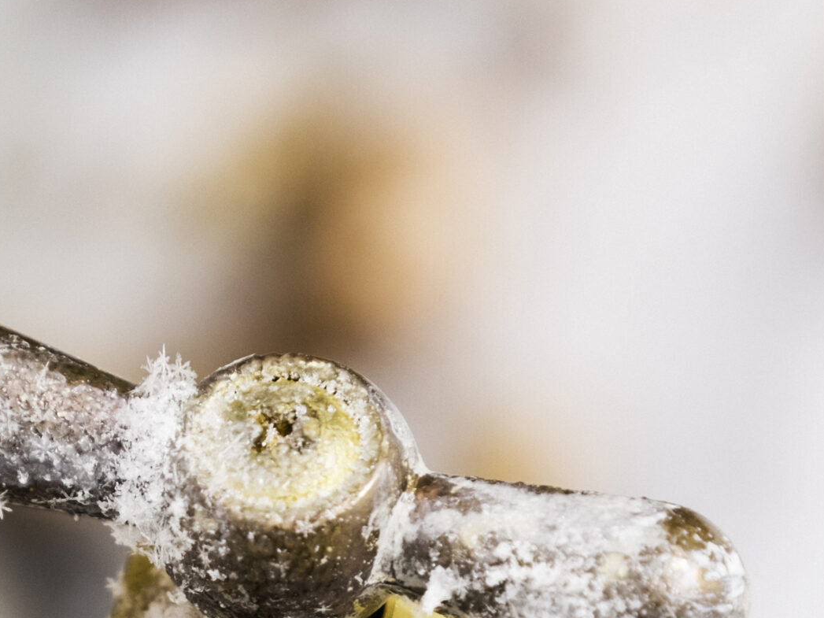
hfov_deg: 5.7
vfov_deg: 4.3
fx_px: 8283
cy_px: 611
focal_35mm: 348
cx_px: 231
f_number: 5.6
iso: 400
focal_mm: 98.6
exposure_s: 1/480
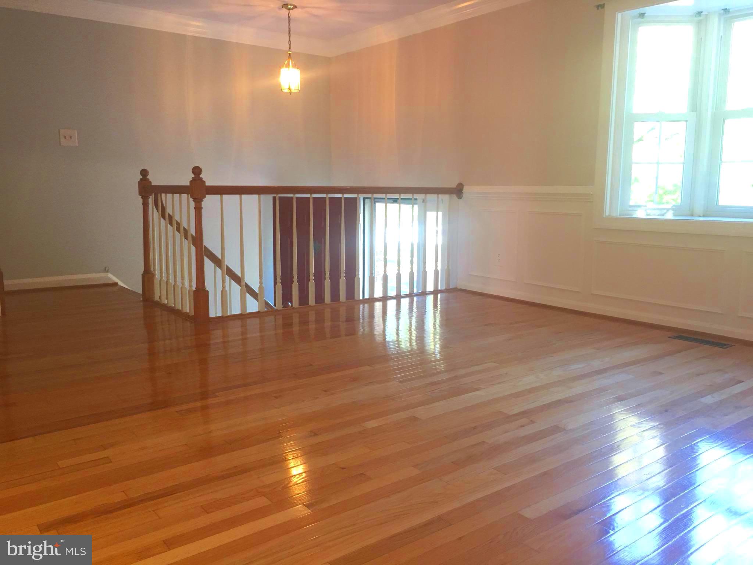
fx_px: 631
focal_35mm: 29
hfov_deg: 61.7
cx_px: 376
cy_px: 282
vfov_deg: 48.2
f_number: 2.2
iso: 100
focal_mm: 4.15
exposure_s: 1/30
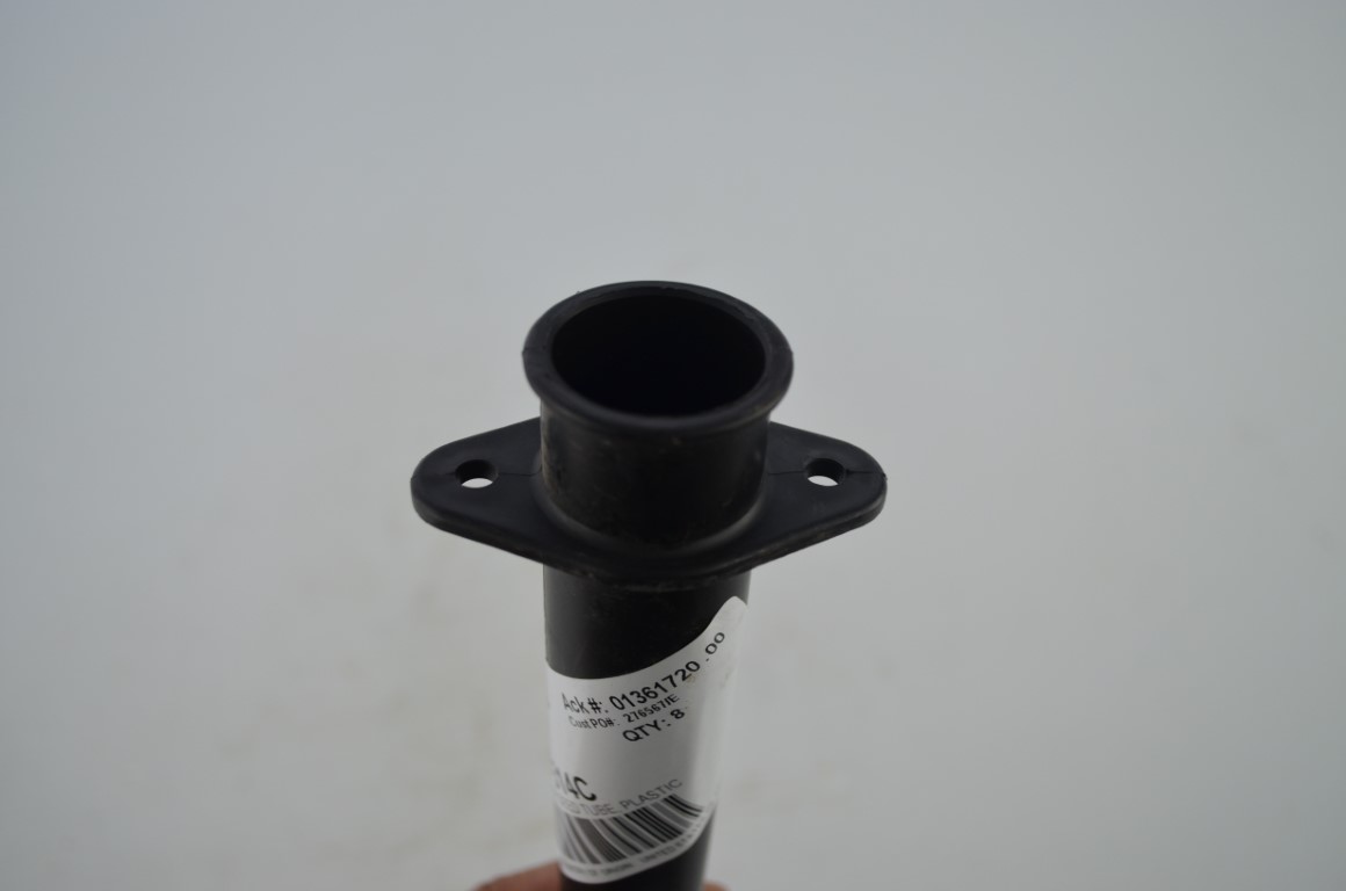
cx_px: 673
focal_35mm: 33
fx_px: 1231
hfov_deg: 57.3
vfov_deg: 39.8
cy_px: 446
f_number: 4.5
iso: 400
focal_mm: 22
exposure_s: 1/80
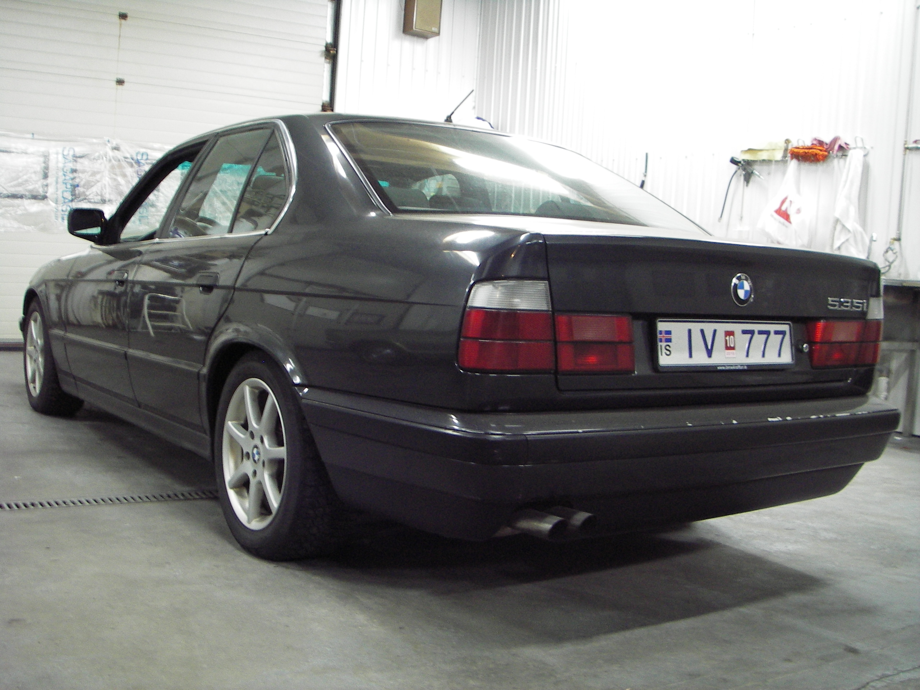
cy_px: 345
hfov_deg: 49.0
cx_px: 460
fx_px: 1010
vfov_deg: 37.7
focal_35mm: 38
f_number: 3.3
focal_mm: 6.3
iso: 125
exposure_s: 1/4
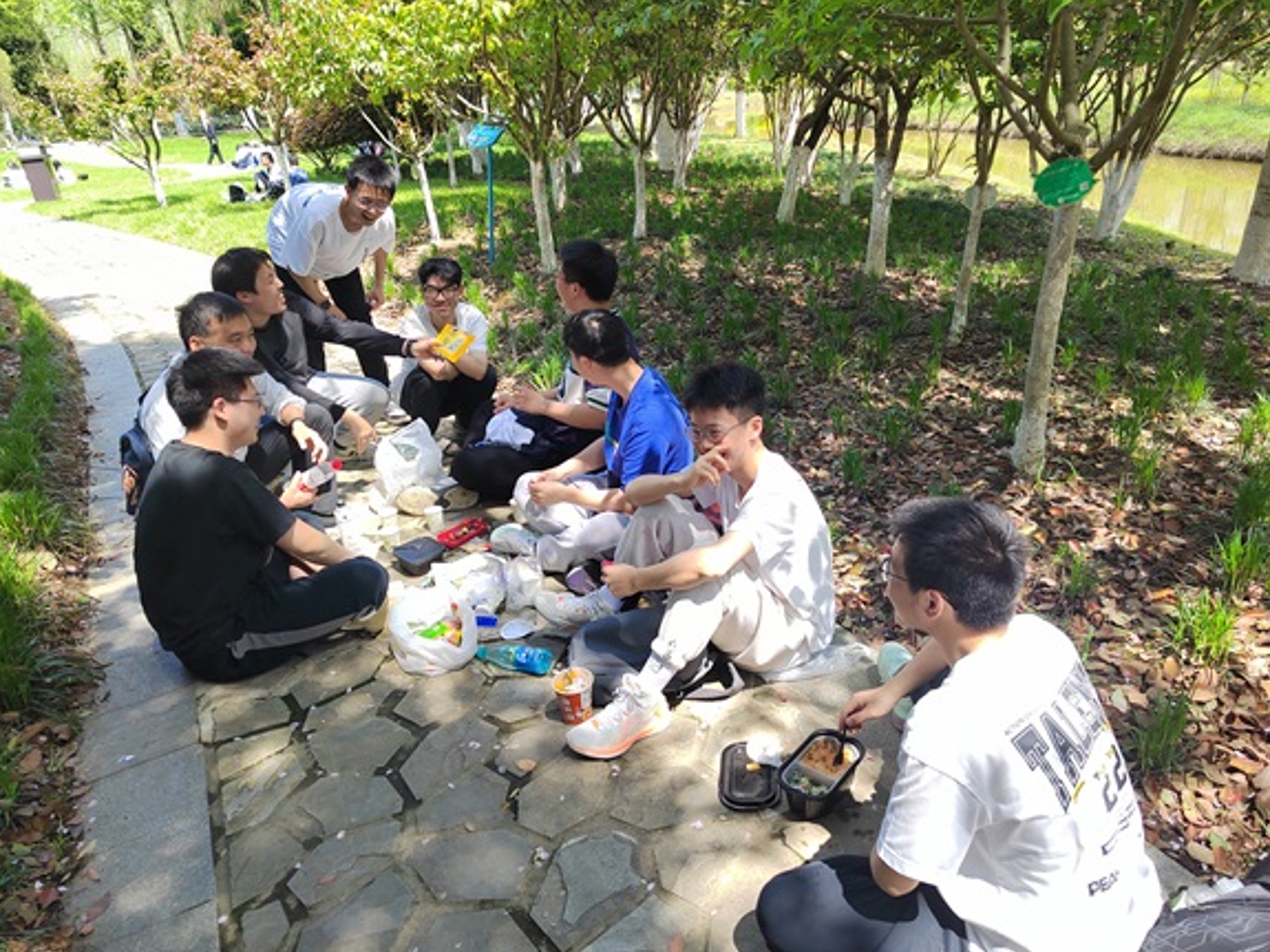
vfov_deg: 56.8
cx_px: 652
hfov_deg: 71.6
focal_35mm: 24
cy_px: 475
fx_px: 880
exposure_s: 1/702
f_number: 1.9
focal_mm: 5.52
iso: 306
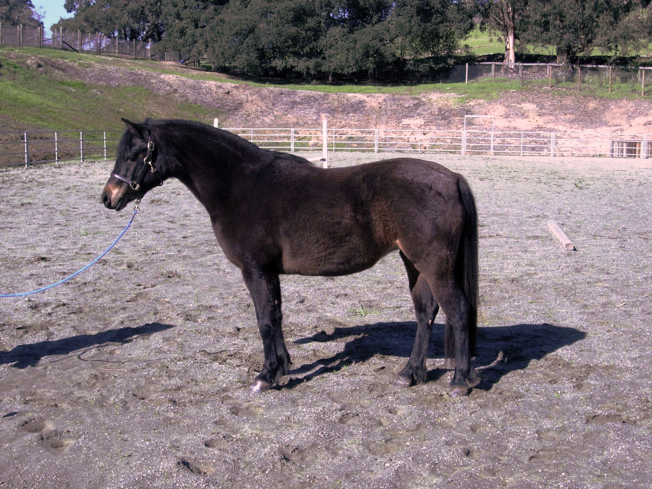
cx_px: 326
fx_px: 961
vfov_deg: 28.6
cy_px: 244
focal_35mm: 51
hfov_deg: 37.5
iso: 79
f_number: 5.4
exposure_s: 1/592
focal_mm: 10.6
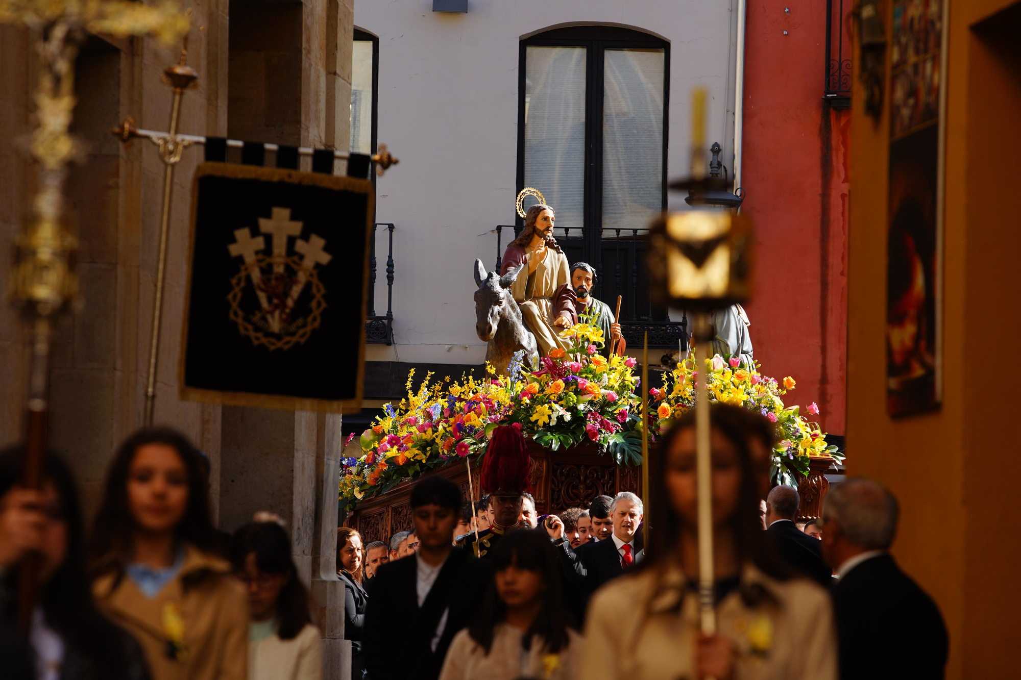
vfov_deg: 6.9
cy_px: 340
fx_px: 5671
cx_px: 510
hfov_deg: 10.3
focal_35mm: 200
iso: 100
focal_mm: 200
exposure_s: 1/200
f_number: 6.3
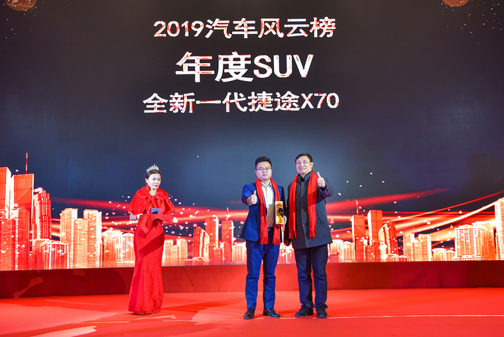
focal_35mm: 40
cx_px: 261
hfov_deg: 48.4
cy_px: 171
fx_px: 560
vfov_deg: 33.4
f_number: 4
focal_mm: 38
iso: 640
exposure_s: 1/250
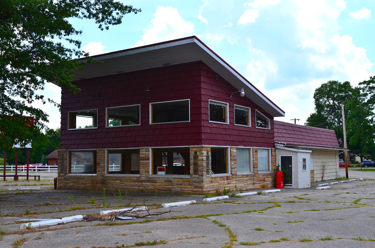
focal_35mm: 44
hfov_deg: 45.0
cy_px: 124
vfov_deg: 30.7
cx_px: 188
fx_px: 452
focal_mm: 29
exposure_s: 1/400
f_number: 11
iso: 200
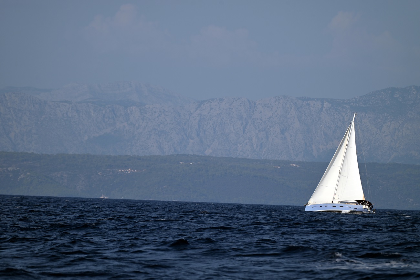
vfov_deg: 4.6
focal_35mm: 300
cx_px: 210
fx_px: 3500
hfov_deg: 6.9
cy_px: 140
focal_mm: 300
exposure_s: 1/1000
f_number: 5.6
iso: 110
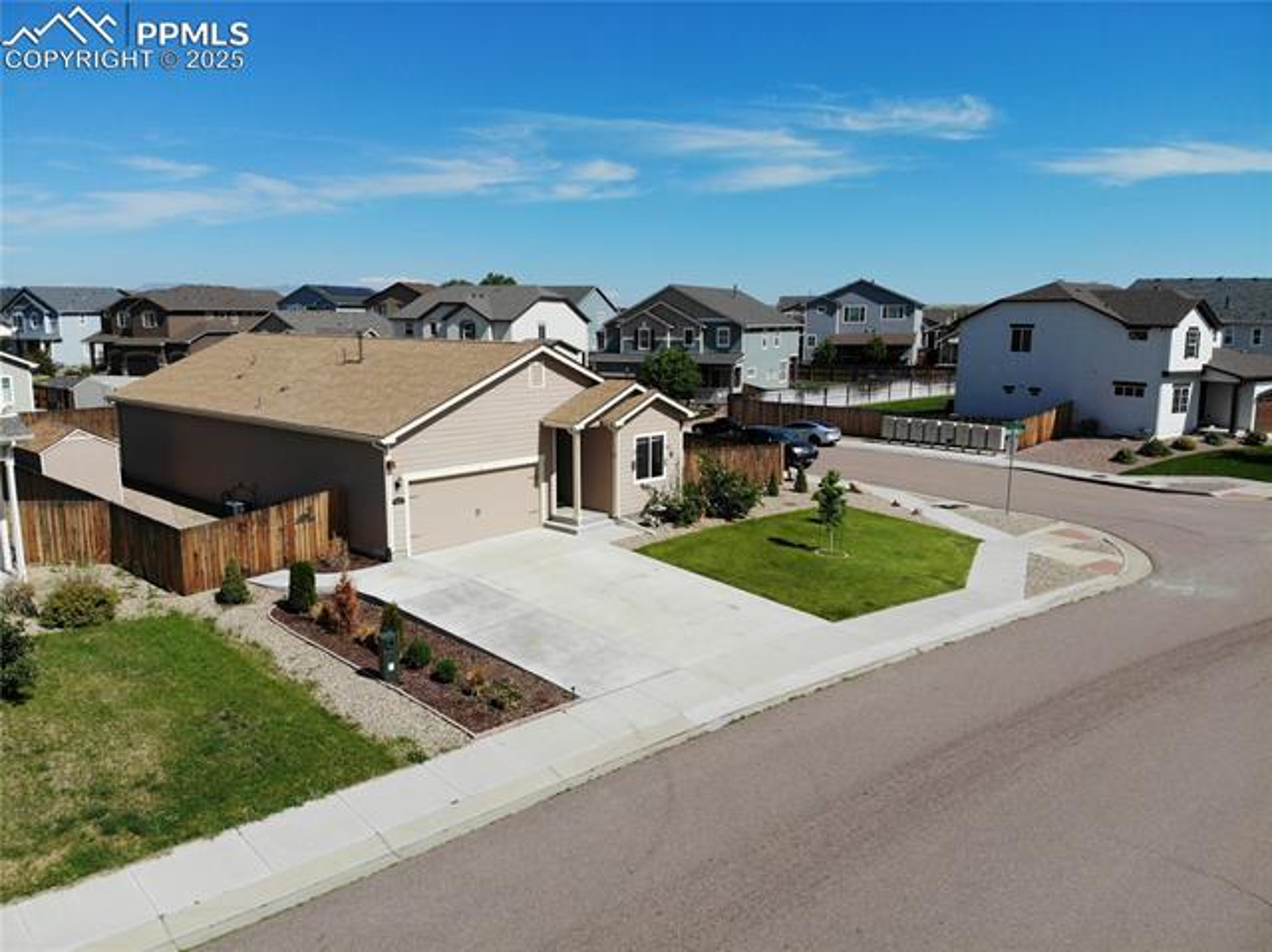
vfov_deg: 56.8
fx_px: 881
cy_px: 476
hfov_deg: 71.6
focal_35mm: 24
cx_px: 636
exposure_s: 1/1588
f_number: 2.8
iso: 101
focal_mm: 4.5
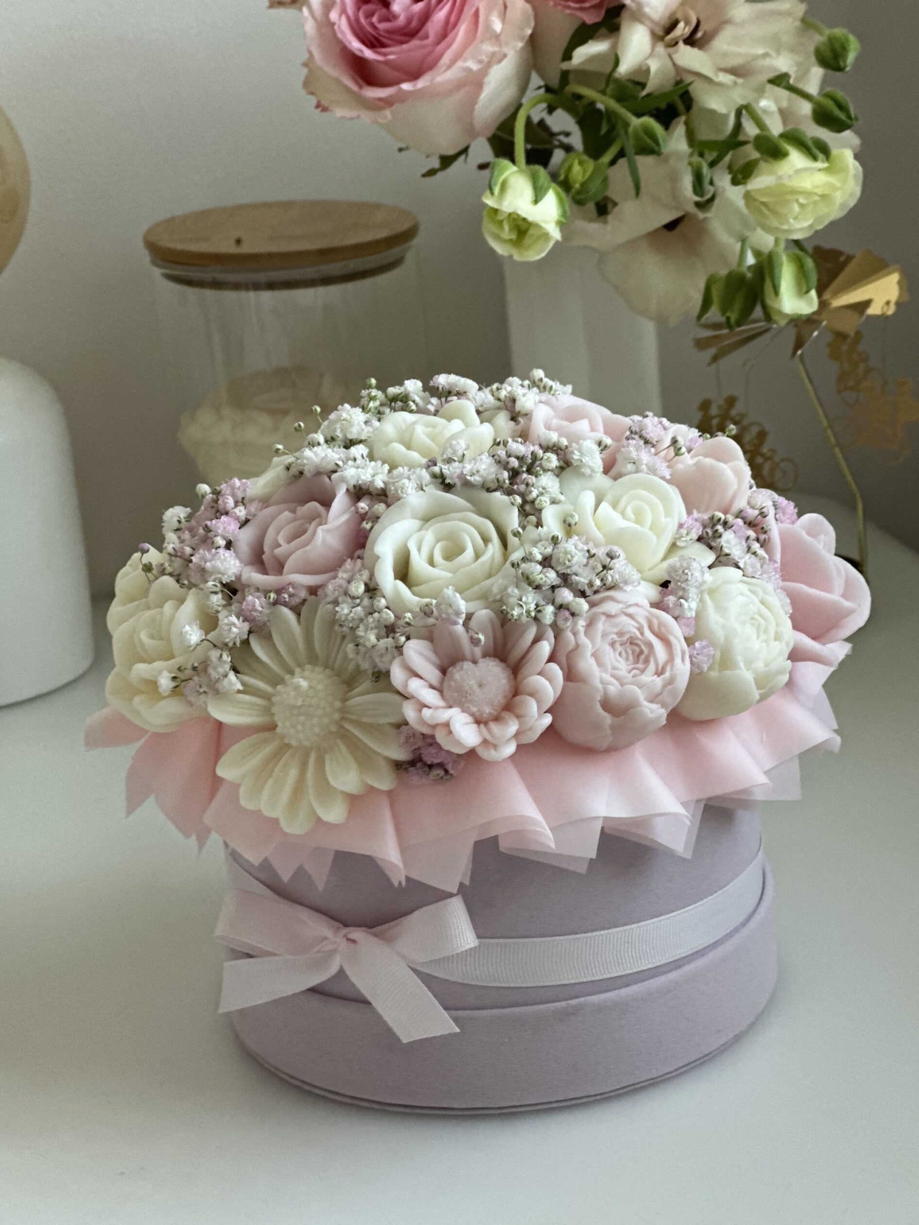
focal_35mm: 78
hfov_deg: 18.9
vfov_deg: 25.0
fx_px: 2761
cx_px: 458
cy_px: 618
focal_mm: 9
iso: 250
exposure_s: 1/79
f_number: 2.8
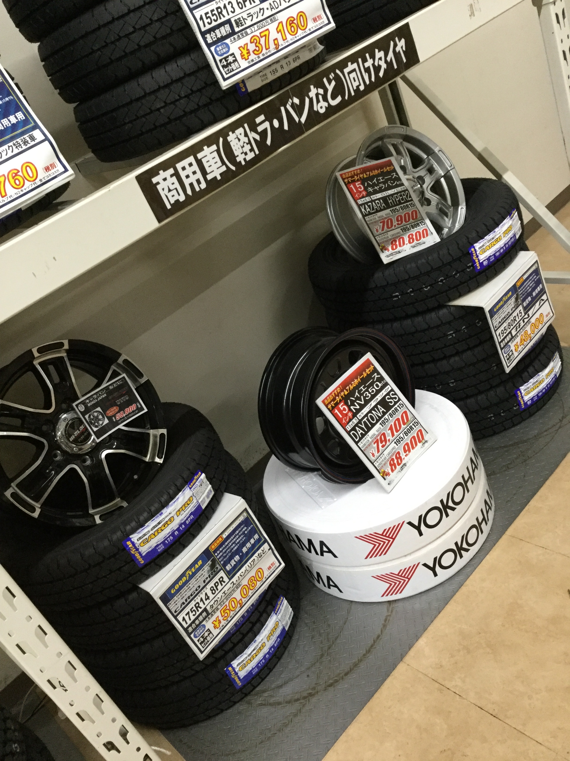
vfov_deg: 58.4
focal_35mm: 31
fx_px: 681
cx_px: 285
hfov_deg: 45.4
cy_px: 380
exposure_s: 1/30
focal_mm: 3.3
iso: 160
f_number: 2.4
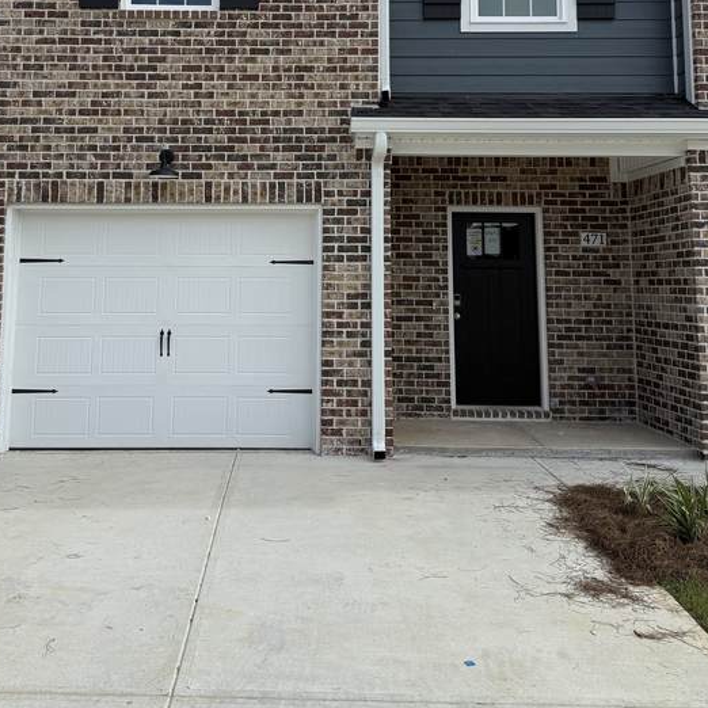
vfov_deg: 41.4
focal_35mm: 39
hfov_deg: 42.7
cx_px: 297
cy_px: 168
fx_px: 902
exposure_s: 1/3759
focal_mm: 6.76
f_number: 1.78
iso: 80
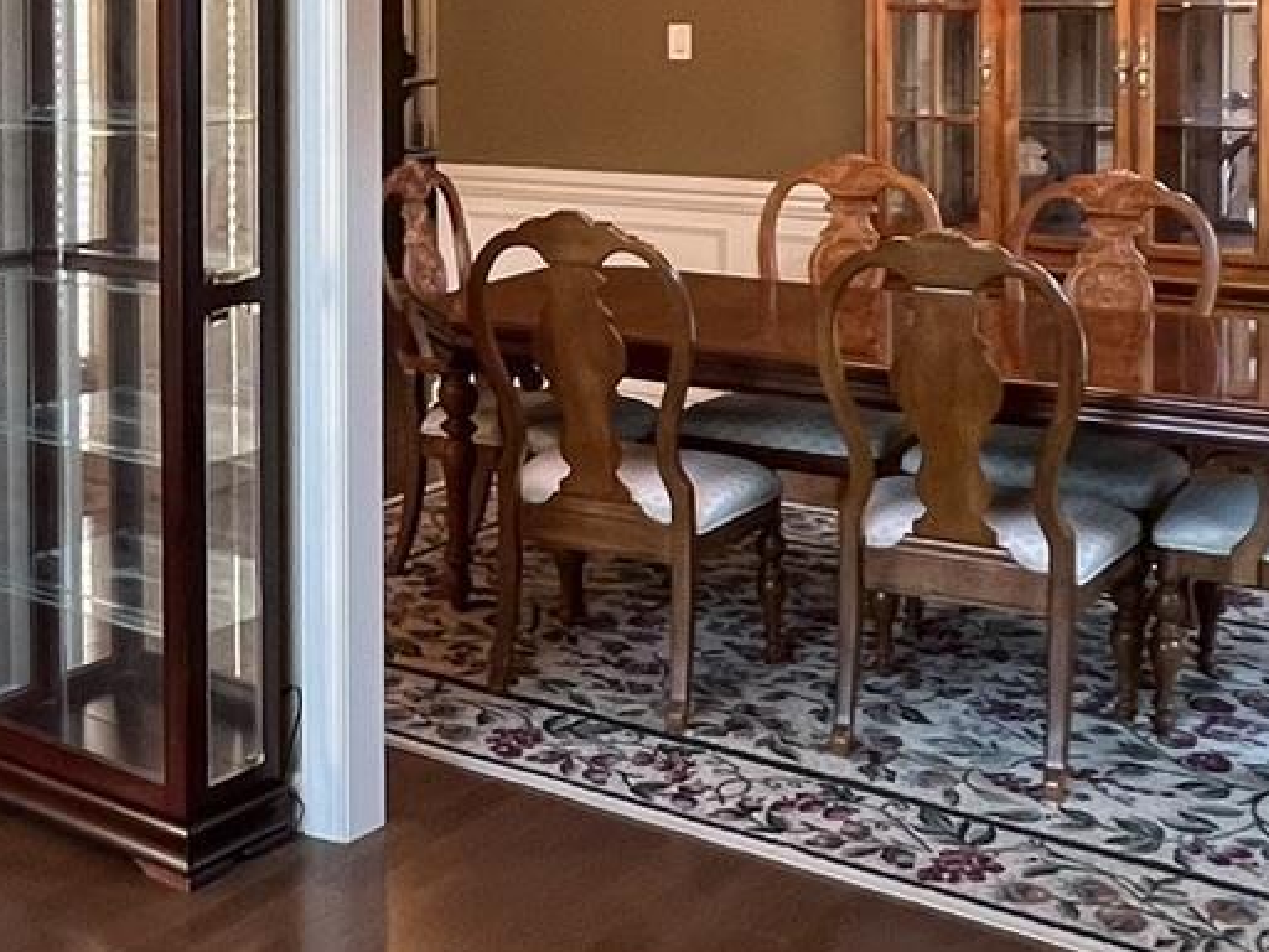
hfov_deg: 33.5
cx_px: -12
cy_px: 69
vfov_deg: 26.9
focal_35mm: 52
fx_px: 1906
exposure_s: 1/60
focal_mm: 1.57
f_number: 1.8
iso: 320
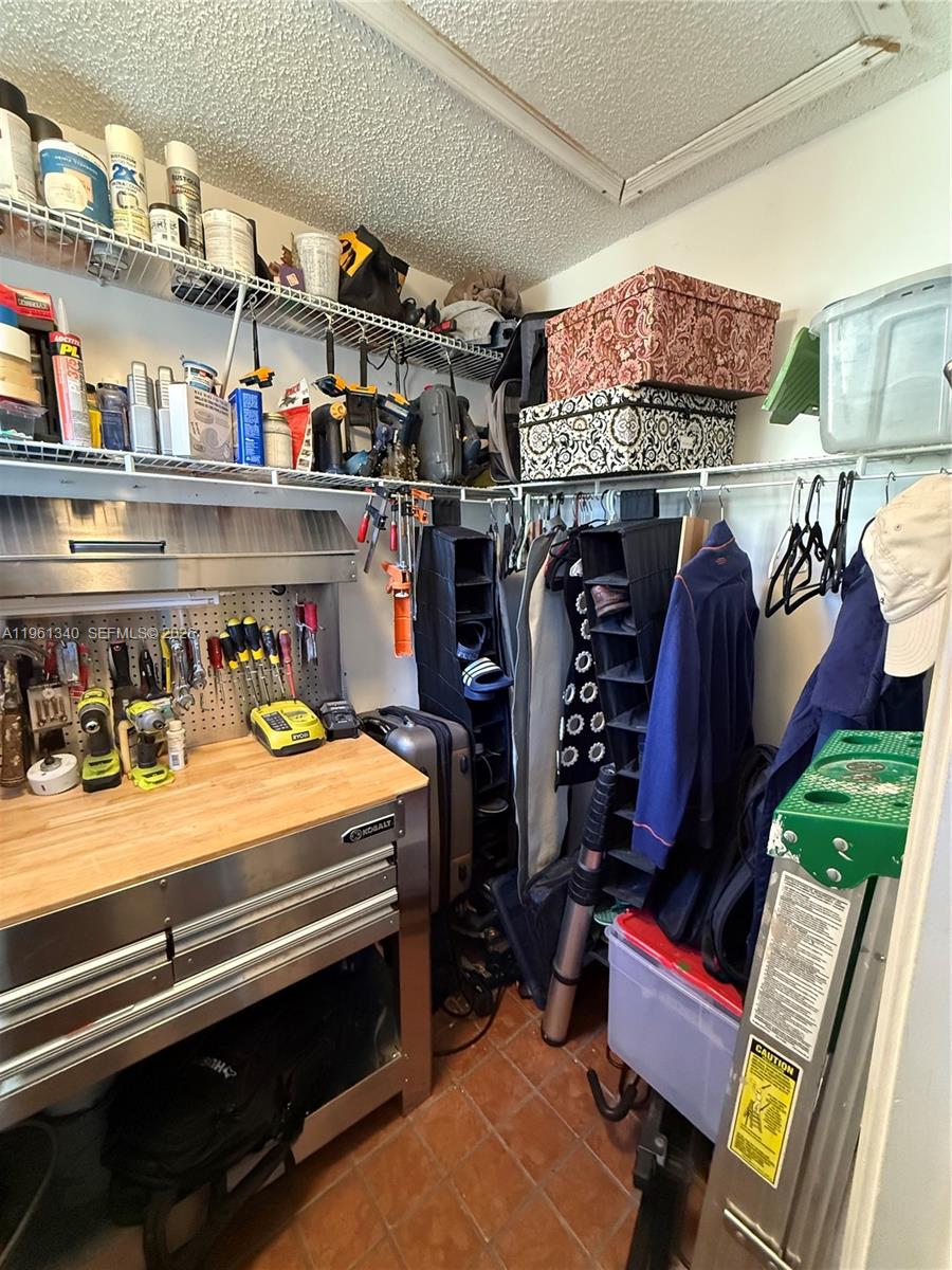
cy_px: 635
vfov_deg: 102.1
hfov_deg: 85.7
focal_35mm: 14
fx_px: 513
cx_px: 476
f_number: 2.2
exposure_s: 1/60
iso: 800
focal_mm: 2.22
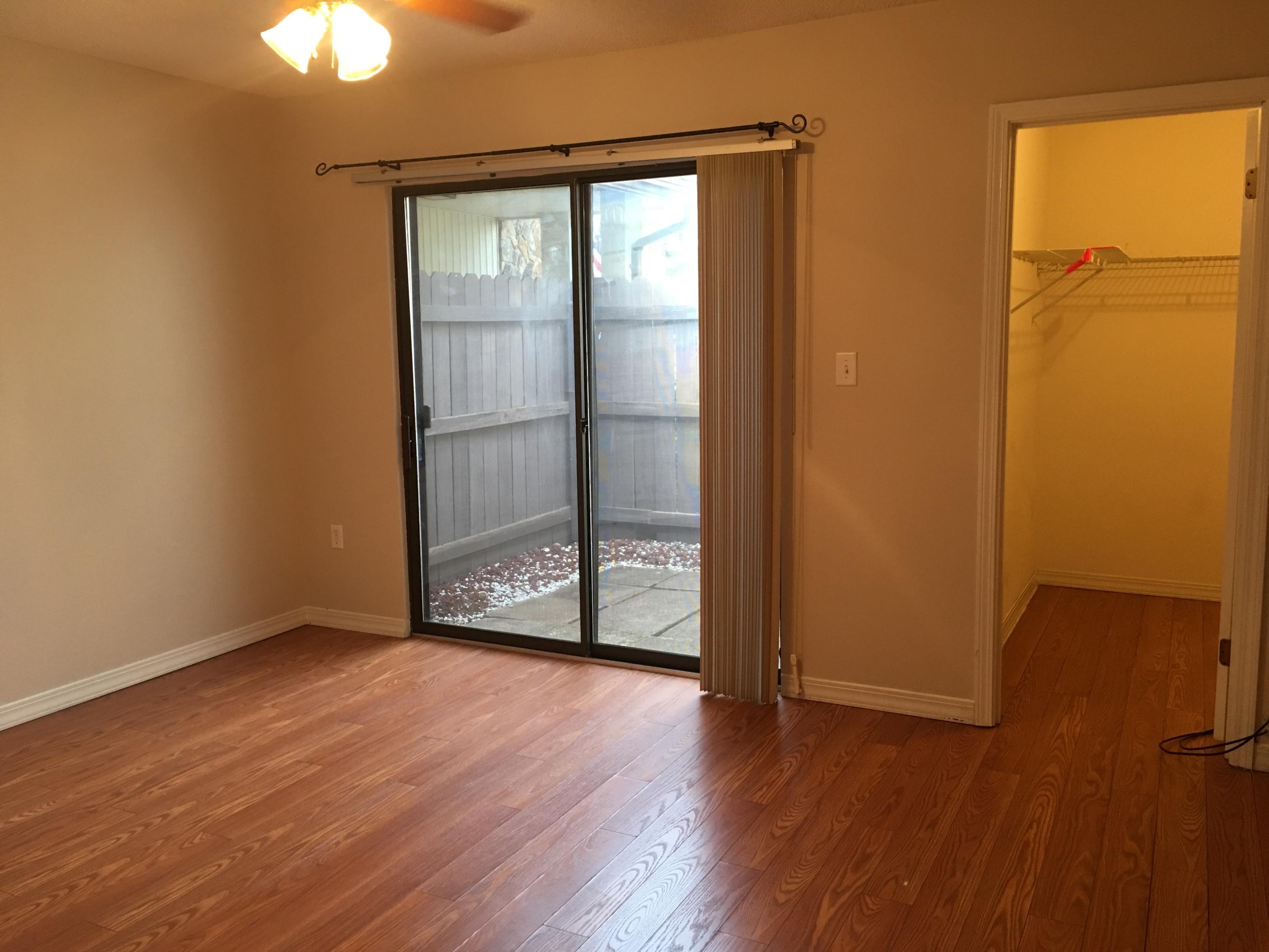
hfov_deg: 61.7
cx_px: 634
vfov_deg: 48.2
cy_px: 476
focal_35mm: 29
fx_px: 1063
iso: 50
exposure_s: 1/15
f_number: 2.2
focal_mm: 4.15
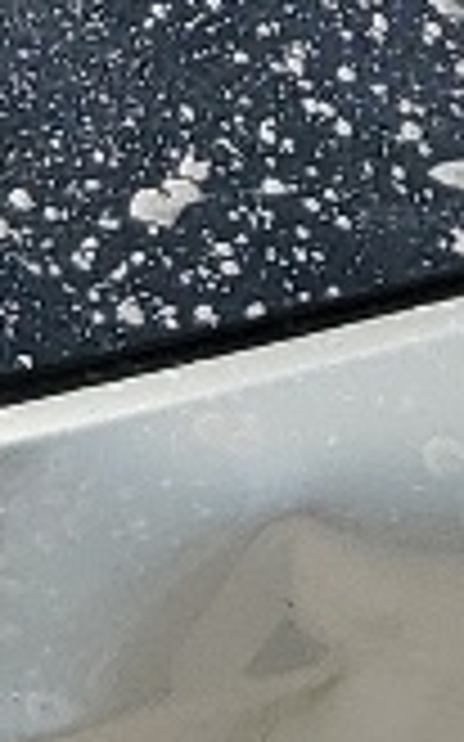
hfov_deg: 4.7
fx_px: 5407
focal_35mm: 267
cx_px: -973
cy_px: 1300
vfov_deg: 7.6
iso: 50
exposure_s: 1/5000
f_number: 1.5
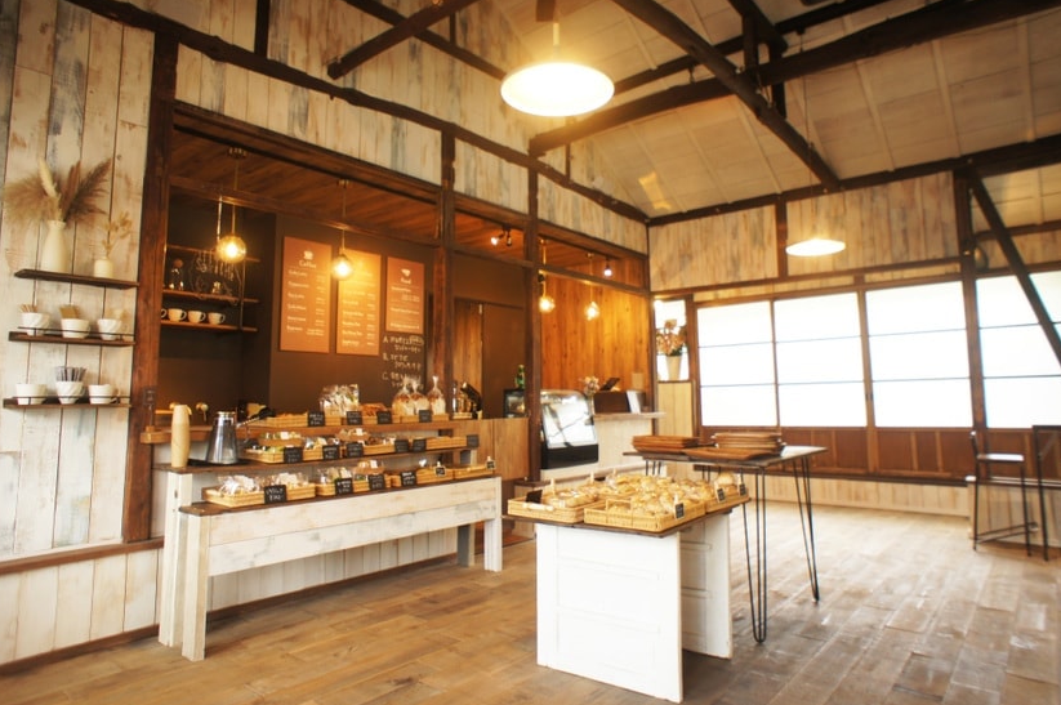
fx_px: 824
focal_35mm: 28
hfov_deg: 65.5
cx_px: 532
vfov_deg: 46.3
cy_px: 342
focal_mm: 16
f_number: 2.8
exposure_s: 1/30
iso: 200
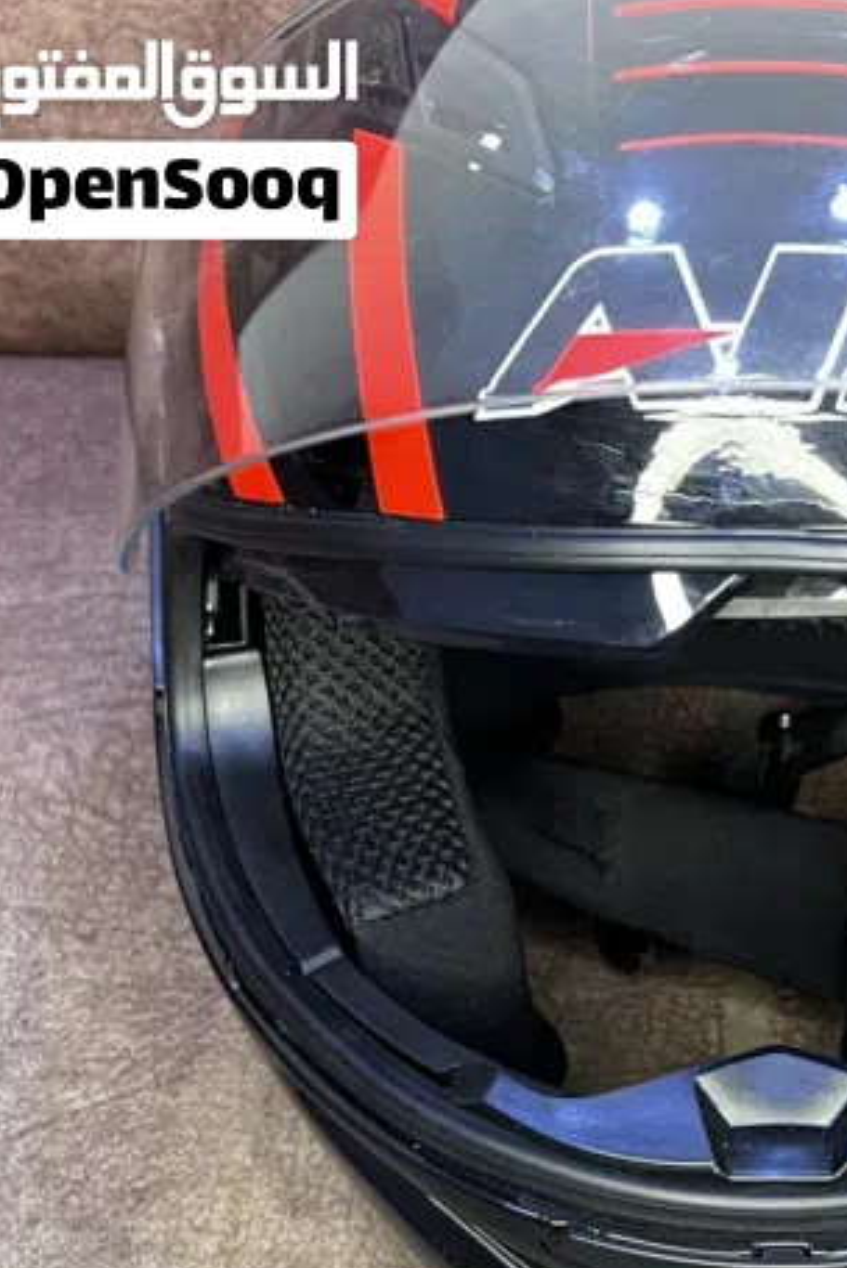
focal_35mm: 38
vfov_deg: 50.7
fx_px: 1339
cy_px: 641
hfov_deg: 33.1
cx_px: 777
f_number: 1.5
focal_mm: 5.7
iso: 250
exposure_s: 1/60
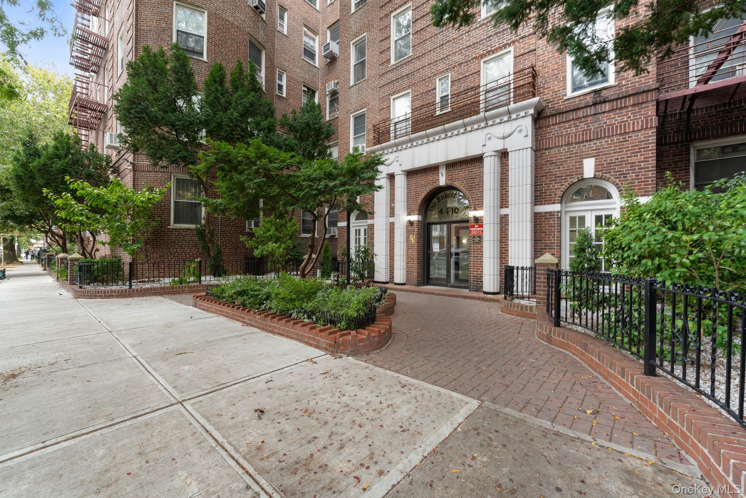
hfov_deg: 104.3
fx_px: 290
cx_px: 373
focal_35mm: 14
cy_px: 249
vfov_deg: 81.2
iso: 320
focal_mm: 14
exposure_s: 1/2
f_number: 10
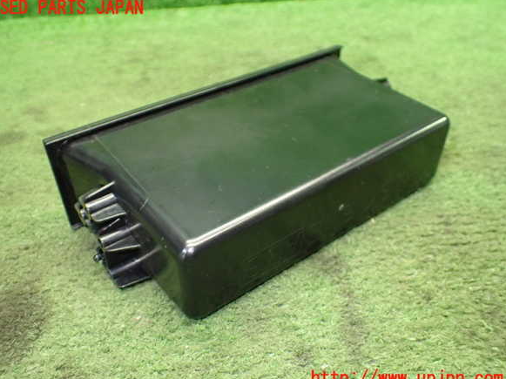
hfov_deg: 58.4
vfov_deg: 45.4
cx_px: 246
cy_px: 193
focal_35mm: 31
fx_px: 453
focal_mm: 5.4
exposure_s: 1/60
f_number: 2.3
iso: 800
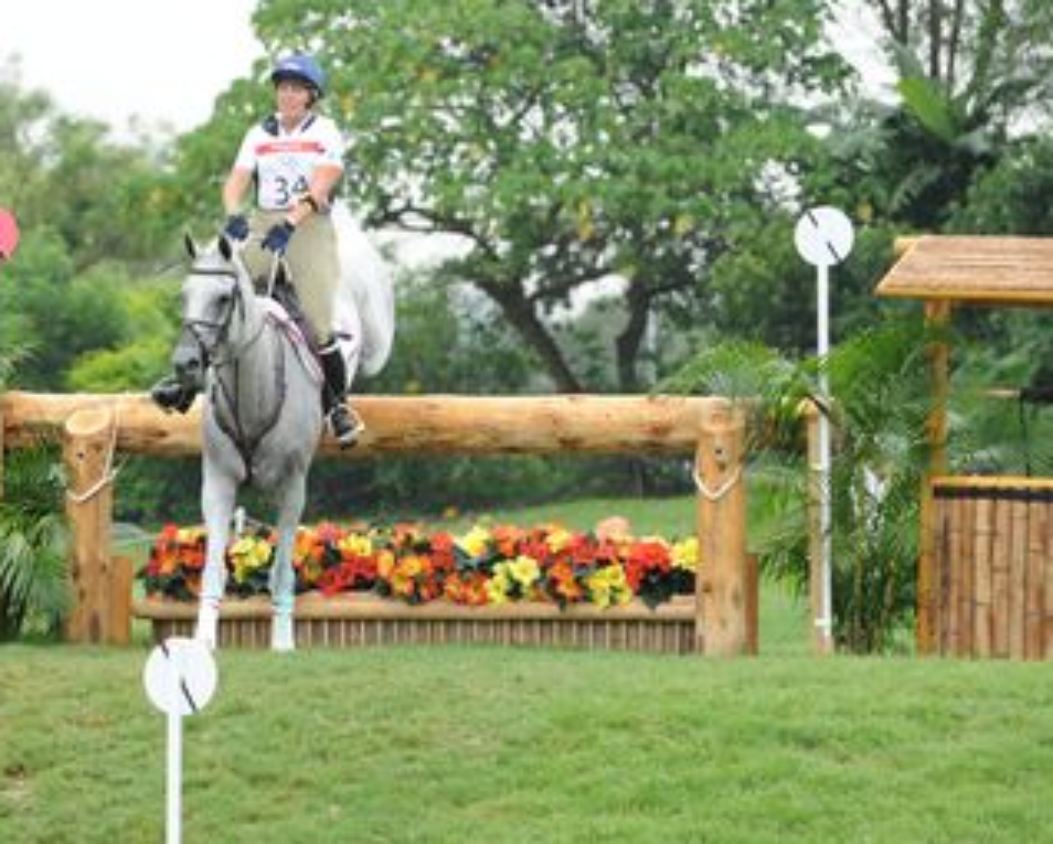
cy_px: 308
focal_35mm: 377
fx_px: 11760
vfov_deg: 4.1
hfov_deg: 5.1
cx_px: 341
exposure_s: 1/500
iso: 500
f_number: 5
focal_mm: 200
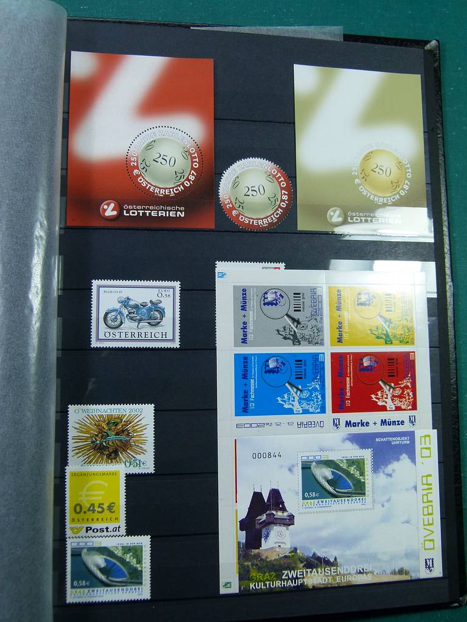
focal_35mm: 34
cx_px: 234
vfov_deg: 54.0
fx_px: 612
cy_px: 311
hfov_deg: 41.8
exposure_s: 1/100
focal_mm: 6.2
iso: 100
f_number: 3
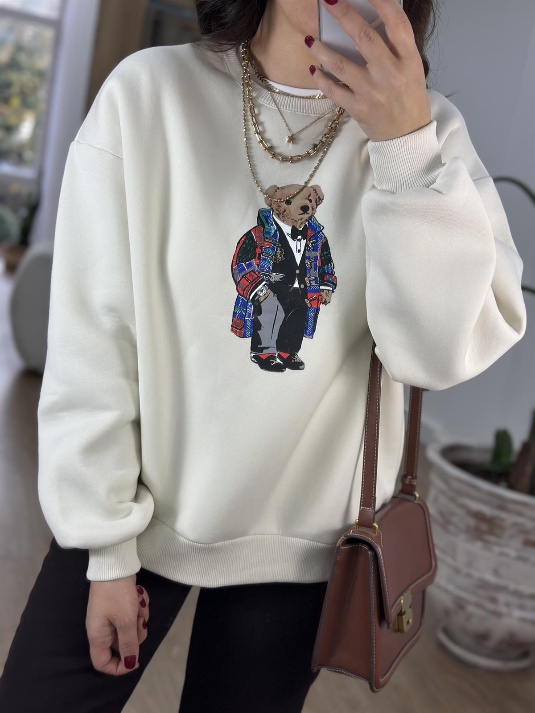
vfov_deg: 39.7
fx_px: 989
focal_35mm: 48
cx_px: 268
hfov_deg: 30.3
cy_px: 356
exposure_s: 1/361
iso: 80
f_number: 1.78
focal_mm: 6.86
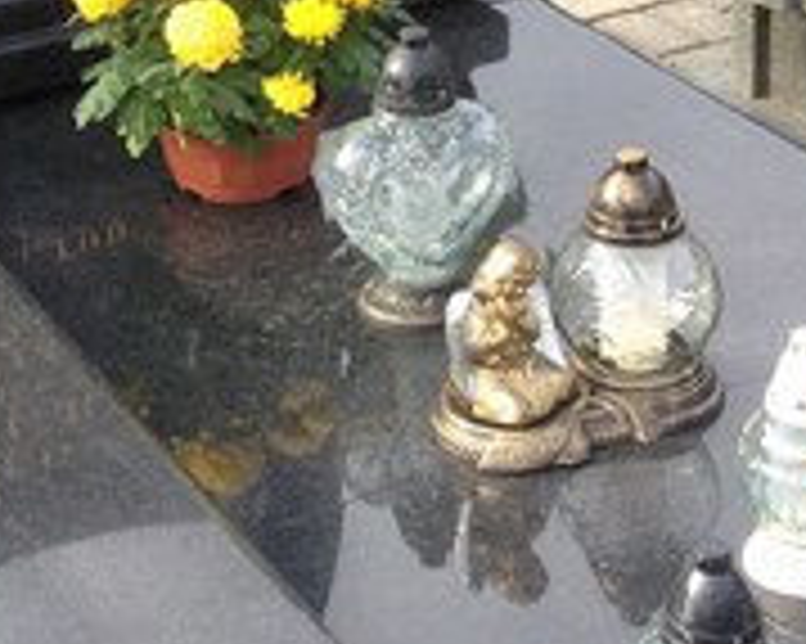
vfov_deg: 13.2
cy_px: -5
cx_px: -63
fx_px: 2742
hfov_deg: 16.3
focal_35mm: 115
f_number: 2.4
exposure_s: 1/234
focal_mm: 4.12
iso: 50
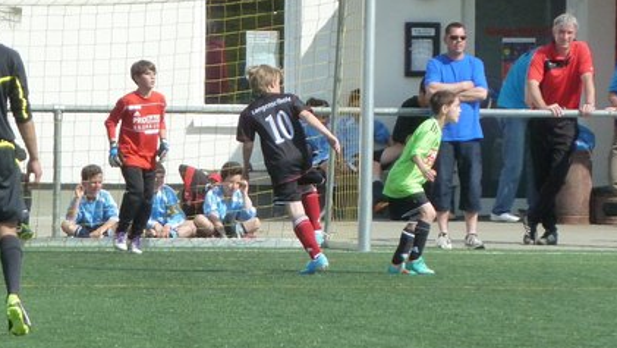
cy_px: 121
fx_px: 8902
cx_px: 246
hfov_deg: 4.0
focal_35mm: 544
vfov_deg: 2.2
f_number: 4.9
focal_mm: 49.2
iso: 400
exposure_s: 1/1000
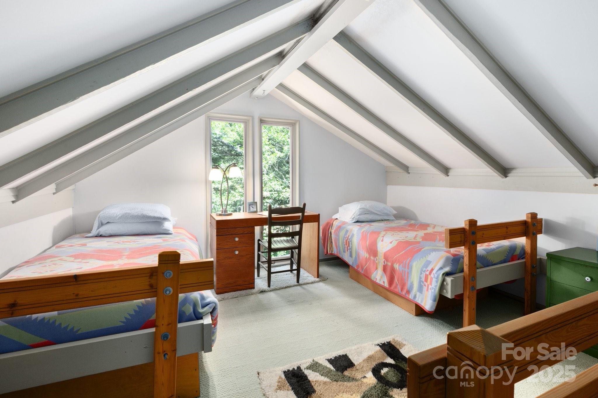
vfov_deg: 73.7
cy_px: 199
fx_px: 266
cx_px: 299
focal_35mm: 16
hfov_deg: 96.8
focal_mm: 16
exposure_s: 1/20
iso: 200
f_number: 8
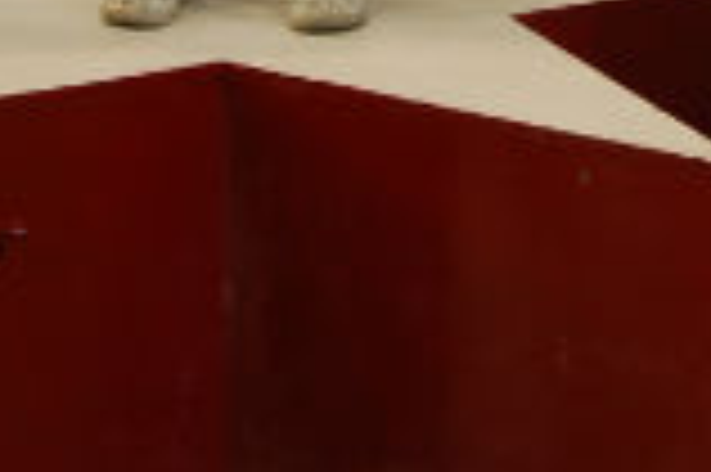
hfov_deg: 12.9
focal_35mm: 159
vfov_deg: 8.3
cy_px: -387
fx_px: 3137
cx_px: 297
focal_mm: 28
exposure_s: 1/50
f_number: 3.5
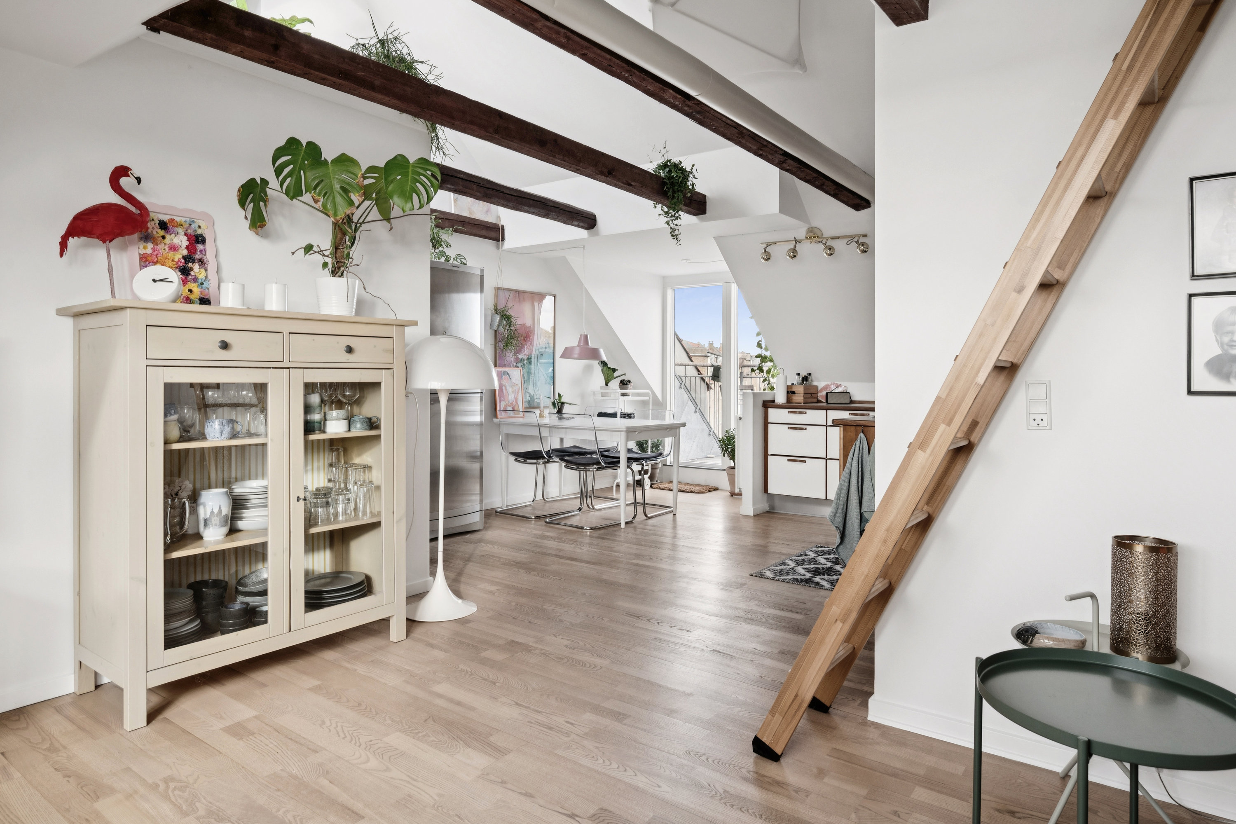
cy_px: 412
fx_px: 704
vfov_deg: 60.7
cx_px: 618
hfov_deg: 82.6
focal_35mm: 20
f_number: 9
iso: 640
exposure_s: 1/30
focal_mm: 20.5
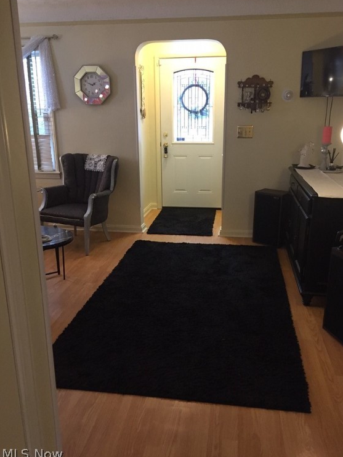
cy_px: 228
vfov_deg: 59.9
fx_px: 396
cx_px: 176
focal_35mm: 30
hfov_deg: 46.8
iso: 125
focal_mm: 4.15
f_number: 2.2
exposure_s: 1/30
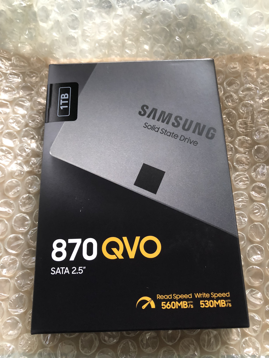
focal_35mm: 28
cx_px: 134
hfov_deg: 49.7
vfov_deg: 63.4
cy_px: 179
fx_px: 290
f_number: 1.8
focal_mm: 4
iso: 80
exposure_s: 1/15
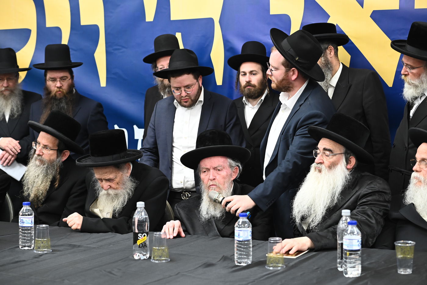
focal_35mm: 70
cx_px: 214
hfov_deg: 28.9
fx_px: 830
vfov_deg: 19.4
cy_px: 142
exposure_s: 1/160
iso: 2000
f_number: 5
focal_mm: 70
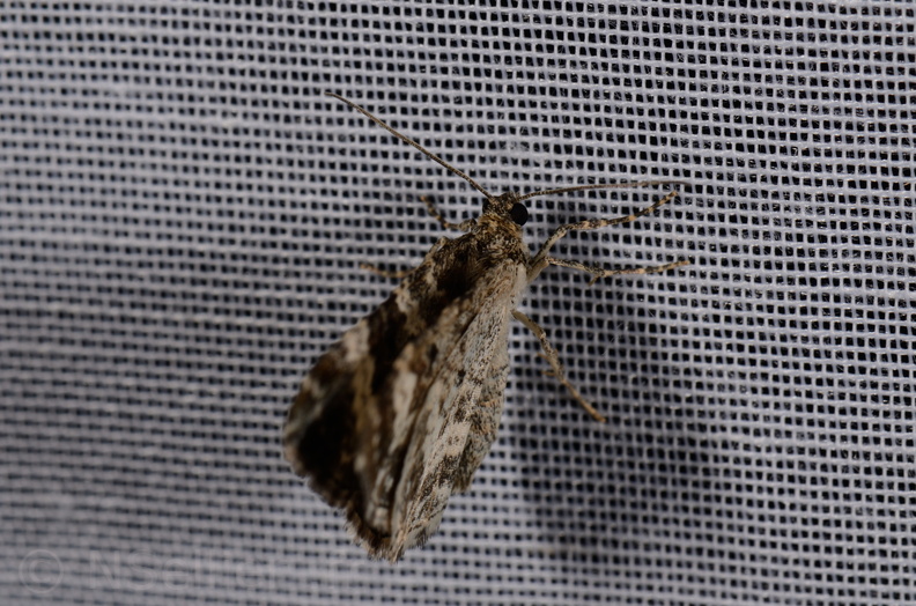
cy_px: 303
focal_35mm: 128
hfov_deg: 16.1
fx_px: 3236
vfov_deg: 10.7
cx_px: 458
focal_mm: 85
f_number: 25
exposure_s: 1/60
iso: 100
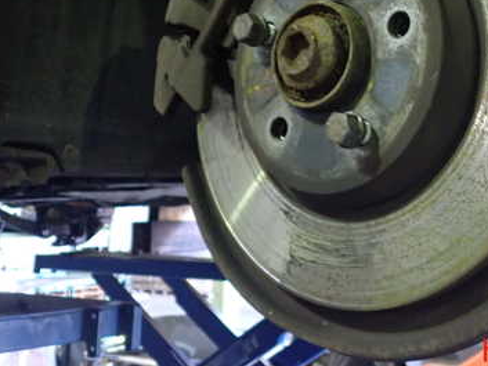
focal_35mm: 51
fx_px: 719
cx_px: 380
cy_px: 59
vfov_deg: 27.8
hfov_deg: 36.4
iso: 800
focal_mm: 5.4
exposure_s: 1/20
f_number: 2.3
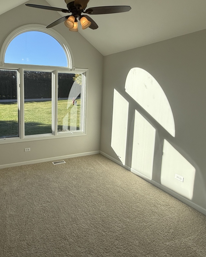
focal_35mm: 23
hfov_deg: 58.7
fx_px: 175
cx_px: 61
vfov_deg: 72.2
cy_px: 109
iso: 50
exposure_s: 1/1050
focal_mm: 2.22
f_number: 2.2
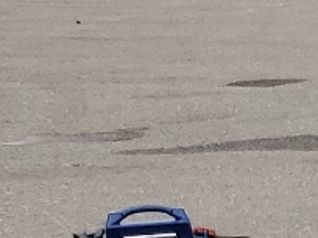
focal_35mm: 204
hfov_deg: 7.3
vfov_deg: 7.2
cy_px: 350
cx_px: 1242
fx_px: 1874
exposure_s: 1/2000
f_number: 1.5
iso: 50
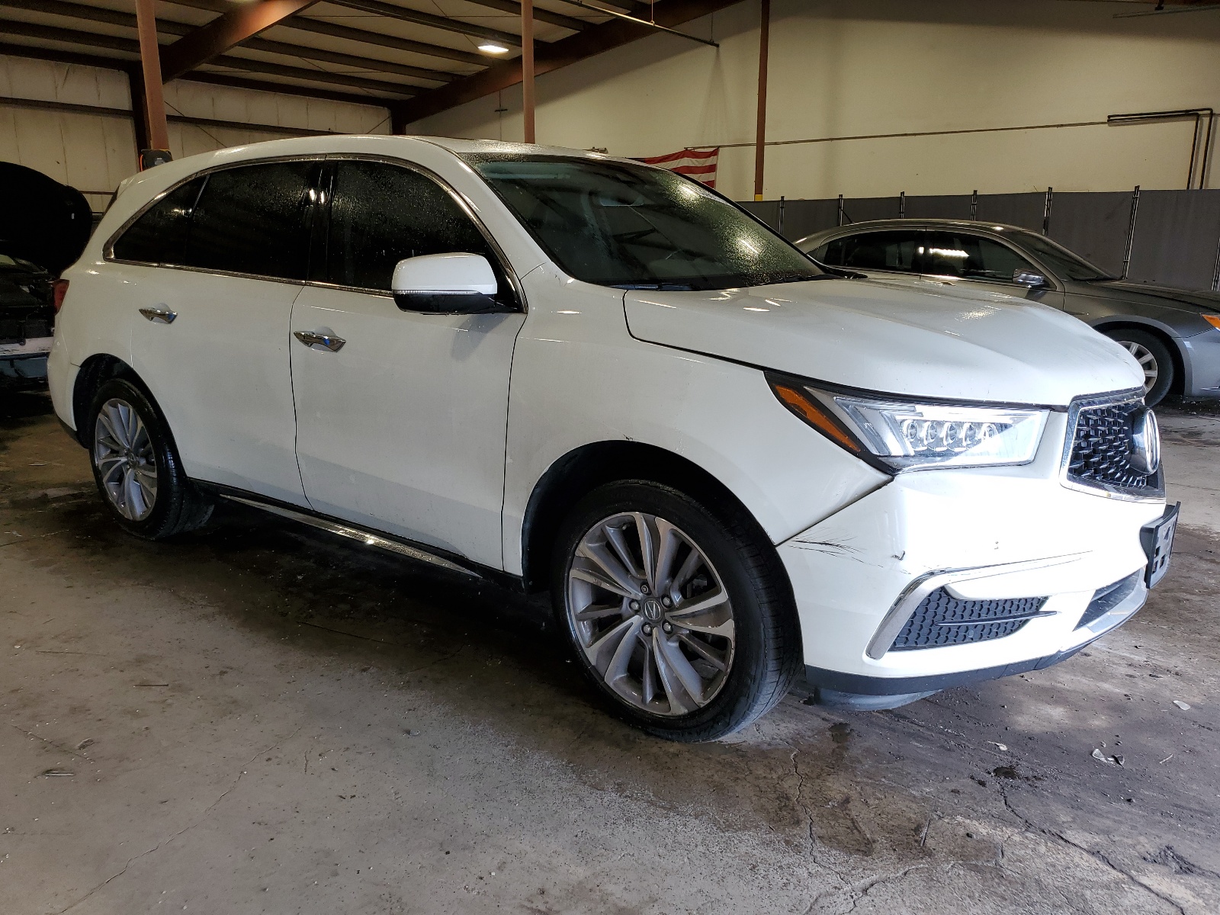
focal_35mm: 26
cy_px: 458
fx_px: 916
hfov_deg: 67.3
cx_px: 610
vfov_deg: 53.1
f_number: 1.5
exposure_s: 1/137
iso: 50
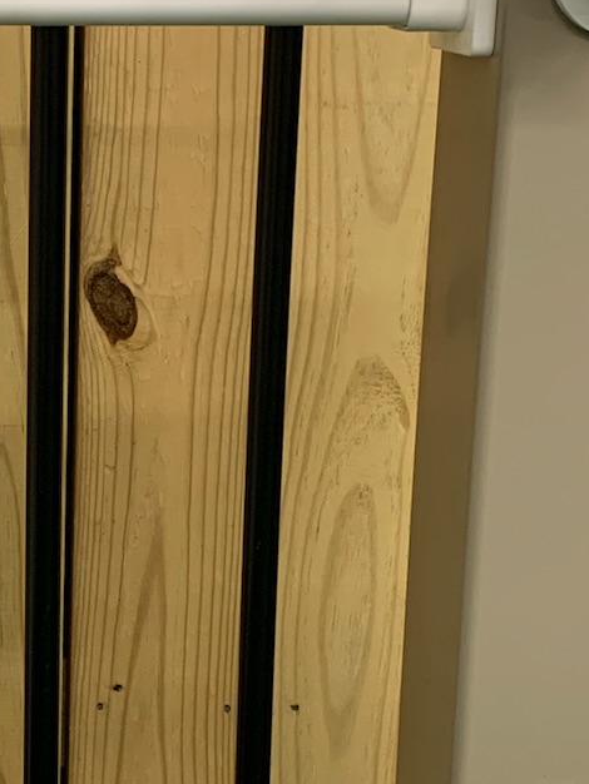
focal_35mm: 85
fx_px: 1927
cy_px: 445
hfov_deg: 16.9
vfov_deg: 23.0
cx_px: -30
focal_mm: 4.25
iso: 160
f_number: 1.8
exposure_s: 1/60
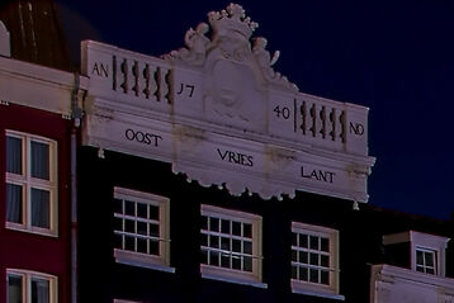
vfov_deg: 6.4
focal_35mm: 201
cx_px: 952
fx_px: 2536
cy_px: 822
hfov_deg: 9.5
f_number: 8
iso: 100
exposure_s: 30
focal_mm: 30
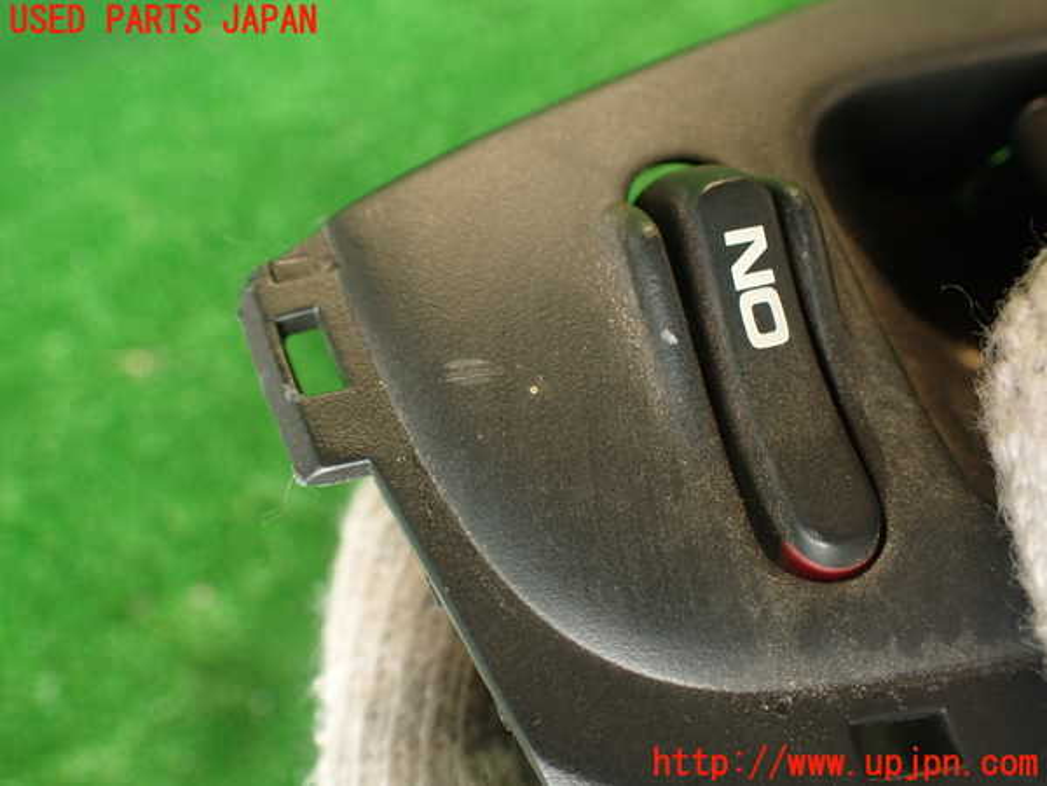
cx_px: 524
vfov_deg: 46.8
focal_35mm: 30
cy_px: 393
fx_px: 907
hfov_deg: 60.0
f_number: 2.3
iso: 200
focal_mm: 5.4
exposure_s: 1/40
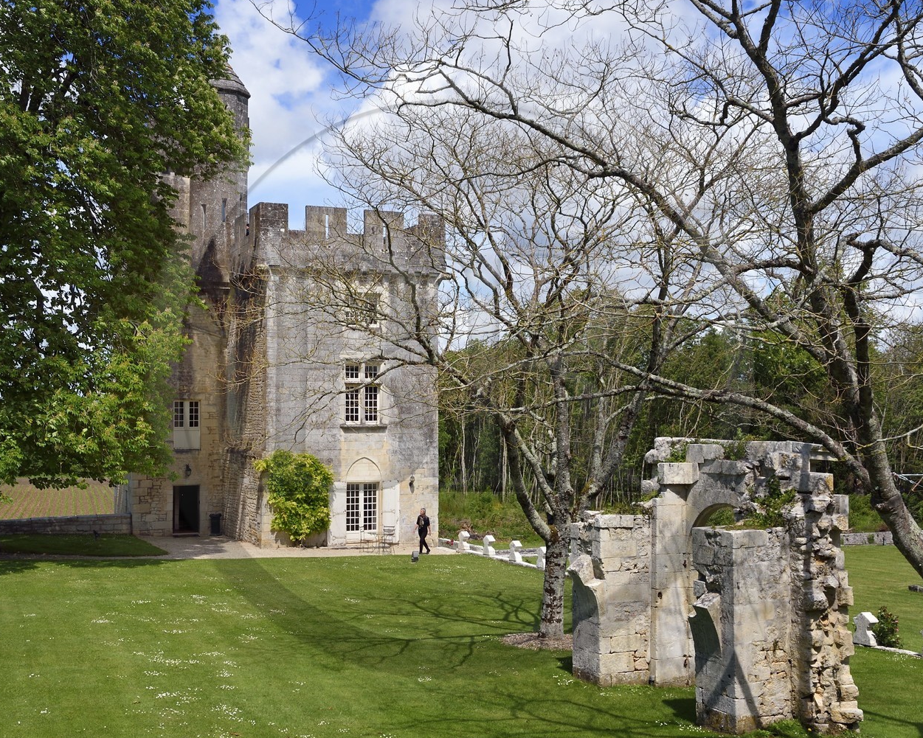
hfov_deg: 43.8
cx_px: 450
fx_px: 1147
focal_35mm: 42
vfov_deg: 35.7
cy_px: 372
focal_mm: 35
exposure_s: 1/250
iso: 200
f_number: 13
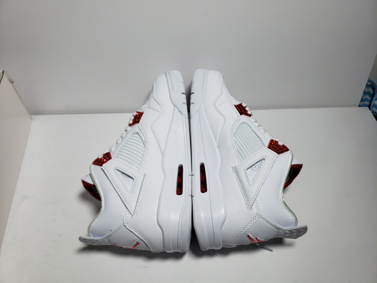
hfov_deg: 67.3
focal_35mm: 26
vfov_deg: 53.1
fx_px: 283
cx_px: 188
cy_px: 142
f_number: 1.5
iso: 50
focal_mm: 4.3
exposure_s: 1/900
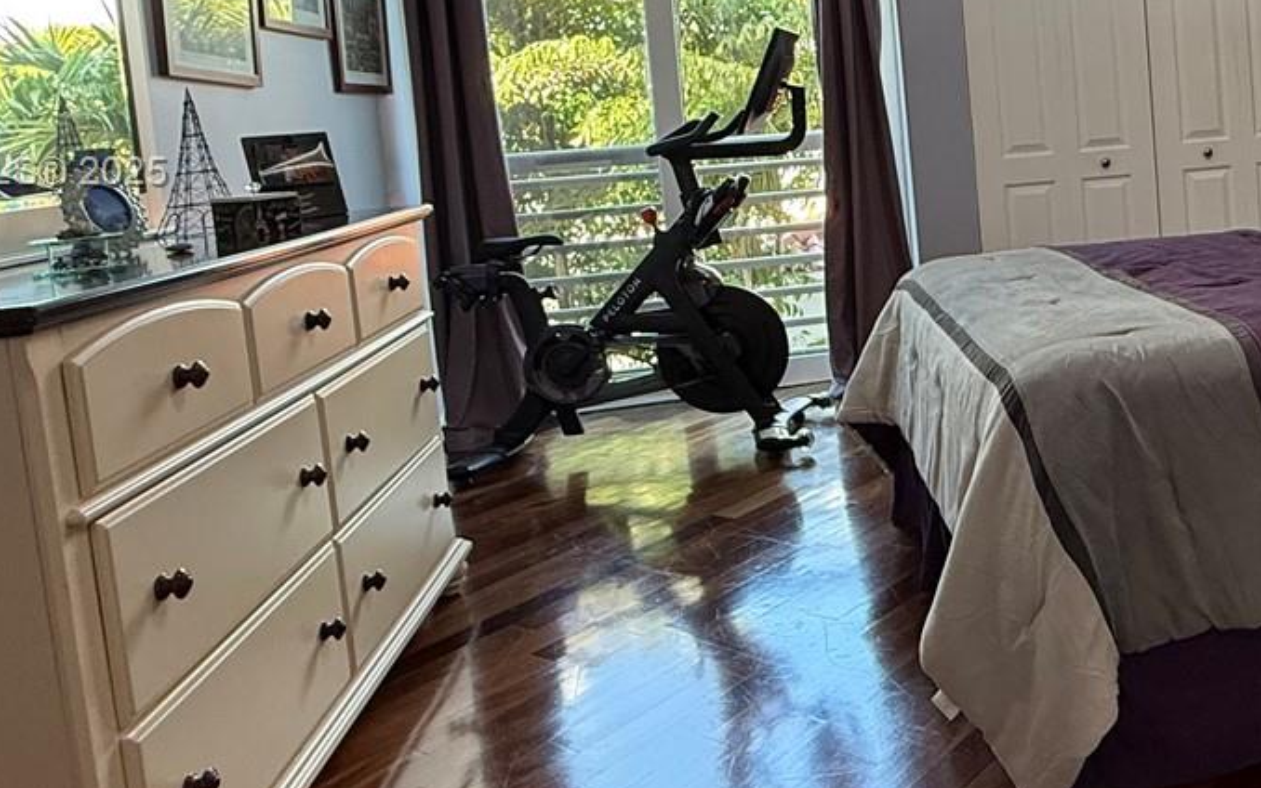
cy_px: 175
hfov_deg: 50.9
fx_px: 1203
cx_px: 1060
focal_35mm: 35
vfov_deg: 35.3
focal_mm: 2.22
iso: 250
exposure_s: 1/120
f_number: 2.2
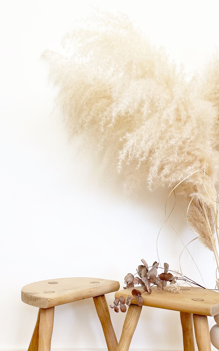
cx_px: 148
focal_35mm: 44
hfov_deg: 29.0
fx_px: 420
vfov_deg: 45.2
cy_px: 186
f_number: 1.6
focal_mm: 4.2
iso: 50
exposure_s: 1/121
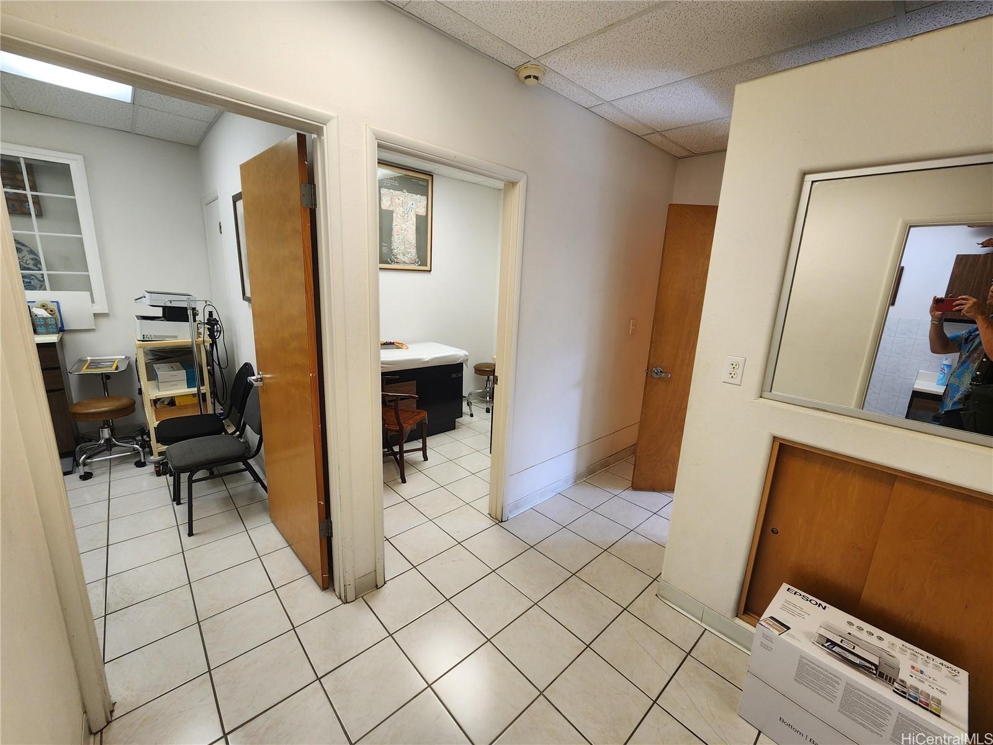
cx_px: 496
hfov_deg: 106.2
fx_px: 373
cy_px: 372
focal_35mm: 13
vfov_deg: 89.9
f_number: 2.2
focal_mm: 2.2
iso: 125
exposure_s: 1/60
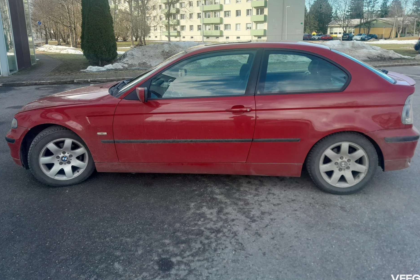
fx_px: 338
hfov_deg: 63.7
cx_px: 215
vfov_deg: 44.9
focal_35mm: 29
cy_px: 122
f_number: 1.8
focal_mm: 4
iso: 40
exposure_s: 1/100
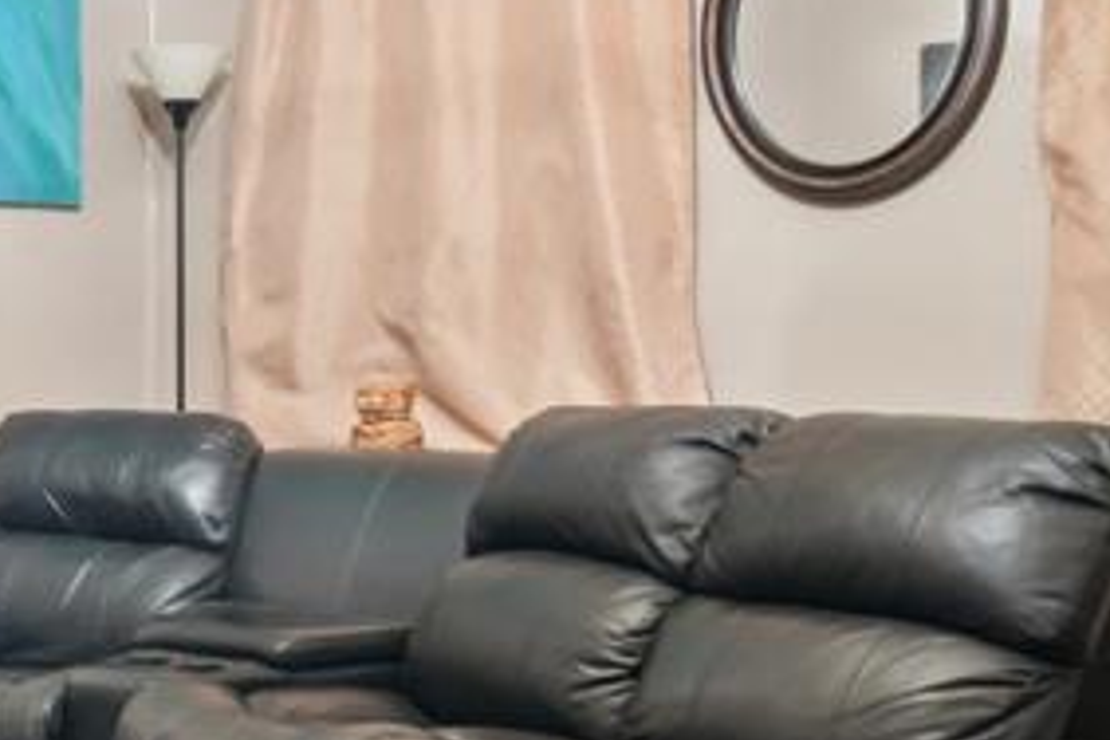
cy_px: 409
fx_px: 1788
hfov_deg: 31.7
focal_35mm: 58
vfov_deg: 23.4
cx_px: -20
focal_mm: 16
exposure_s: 1.6
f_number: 7.1
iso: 640
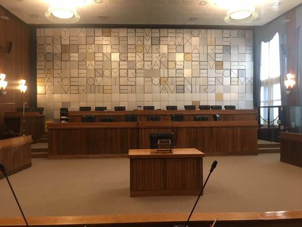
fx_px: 253
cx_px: 151
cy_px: 114
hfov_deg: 61.7
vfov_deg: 48.2
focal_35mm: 29
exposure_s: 1/33
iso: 100
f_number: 2.2
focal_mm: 4.15
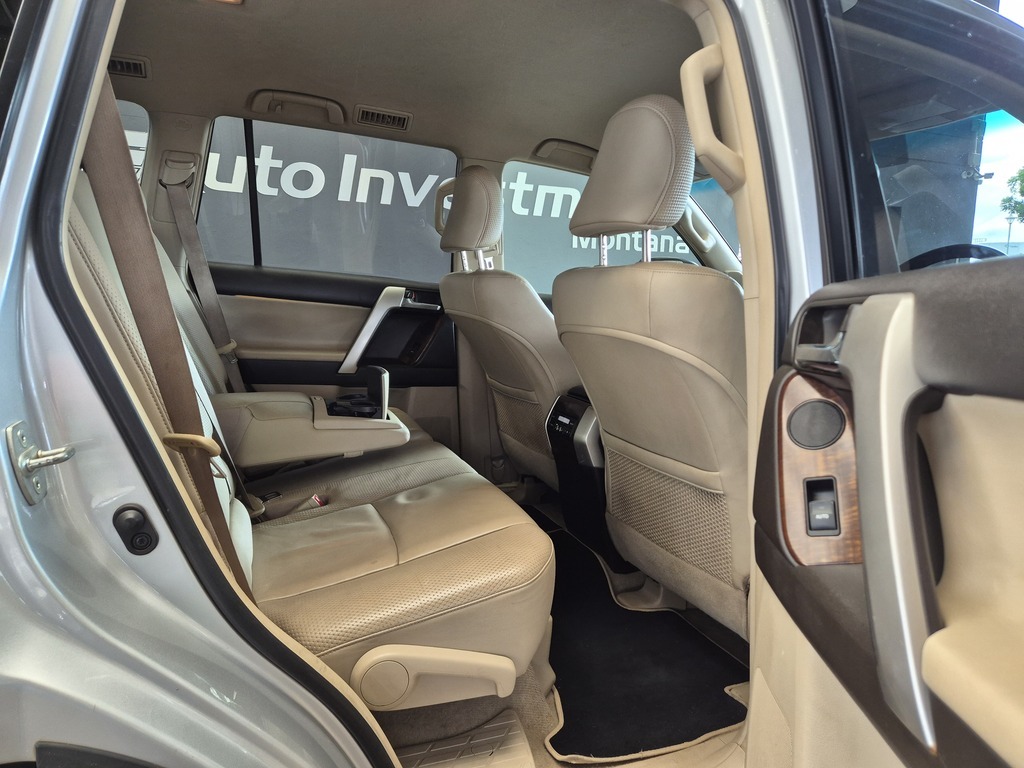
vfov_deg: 58.9
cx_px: 512
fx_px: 680
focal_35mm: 23
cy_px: 384
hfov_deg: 73.9
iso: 125
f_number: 1.8
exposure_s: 1/180
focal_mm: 5.4
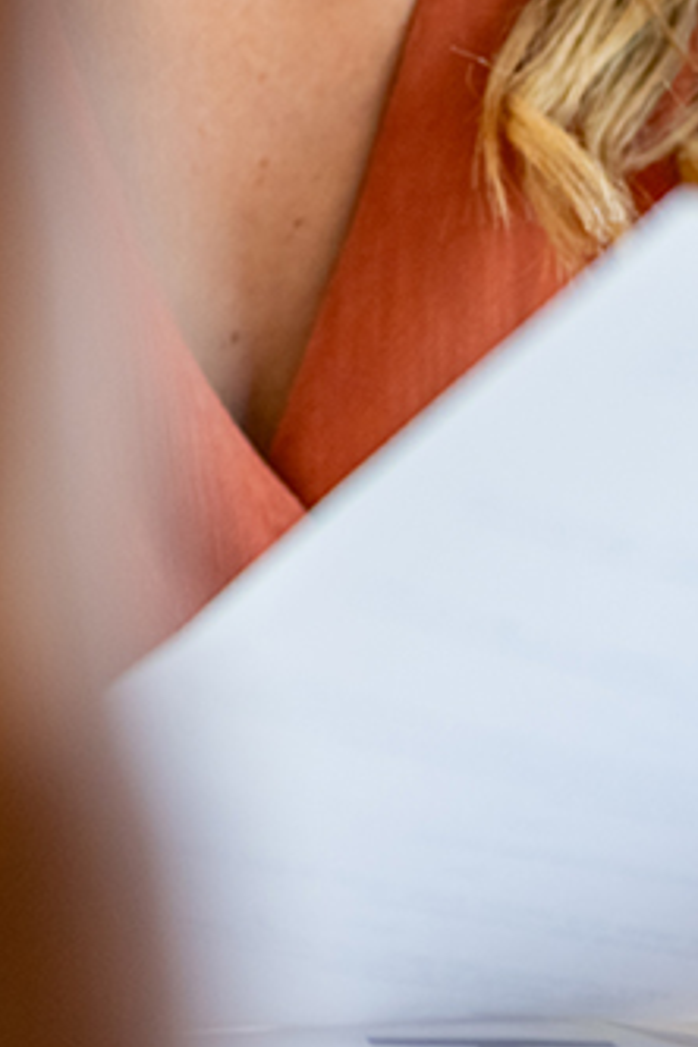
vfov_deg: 6.8
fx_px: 8724
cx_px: -506
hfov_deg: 4.5
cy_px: -347
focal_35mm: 300
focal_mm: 50
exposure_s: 1/640
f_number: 1.4
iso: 100
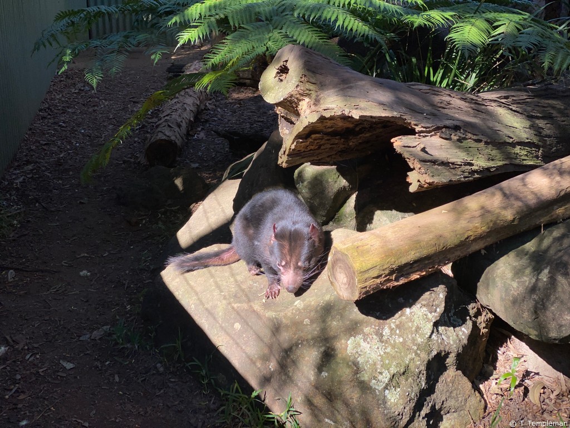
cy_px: 214
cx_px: 285
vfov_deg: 28.0
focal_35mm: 52
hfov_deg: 36.8
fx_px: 856
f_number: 2
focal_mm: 6
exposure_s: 1/324
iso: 20
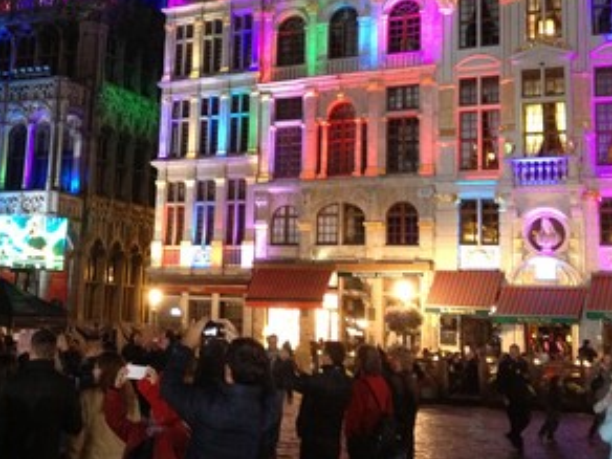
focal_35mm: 60
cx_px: 205
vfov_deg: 24.2
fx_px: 1061
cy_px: 116
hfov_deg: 31.9
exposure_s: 1/15
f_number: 2.4
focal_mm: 4.28
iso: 400
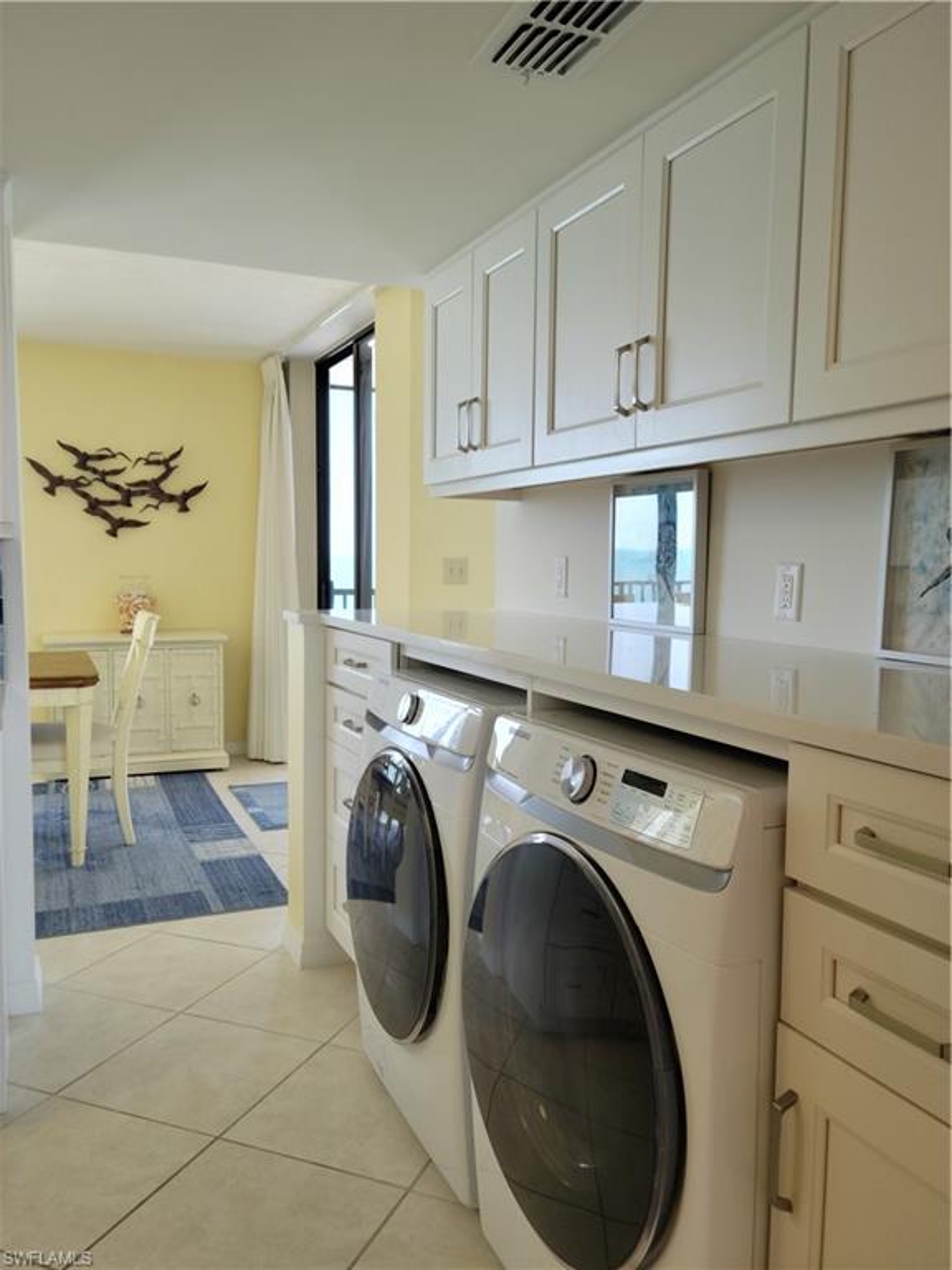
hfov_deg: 49.7
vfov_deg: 63.4
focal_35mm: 28
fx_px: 1027
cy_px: 635
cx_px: 476
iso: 100
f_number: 2
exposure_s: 1/60
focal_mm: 5.9
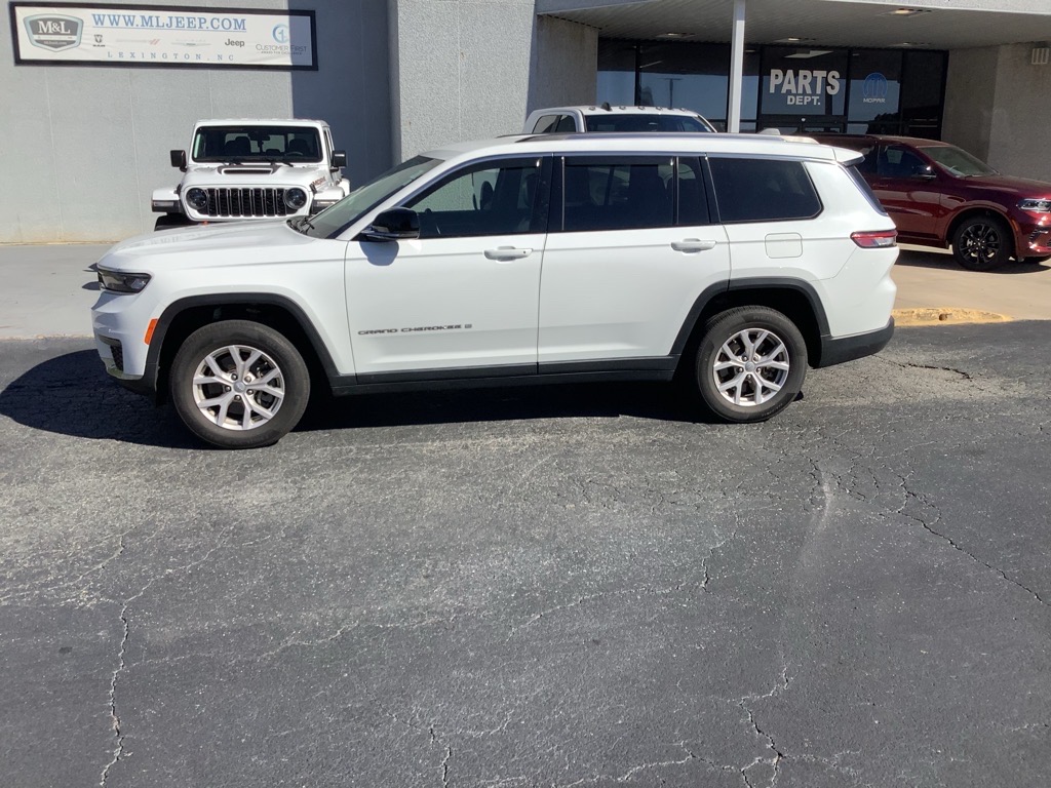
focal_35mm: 31
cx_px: 526
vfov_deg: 45.4
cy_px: 394
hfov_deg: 58.4
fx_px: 941
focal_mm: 3.3
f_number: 2.4
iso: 25
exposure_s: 1/1664
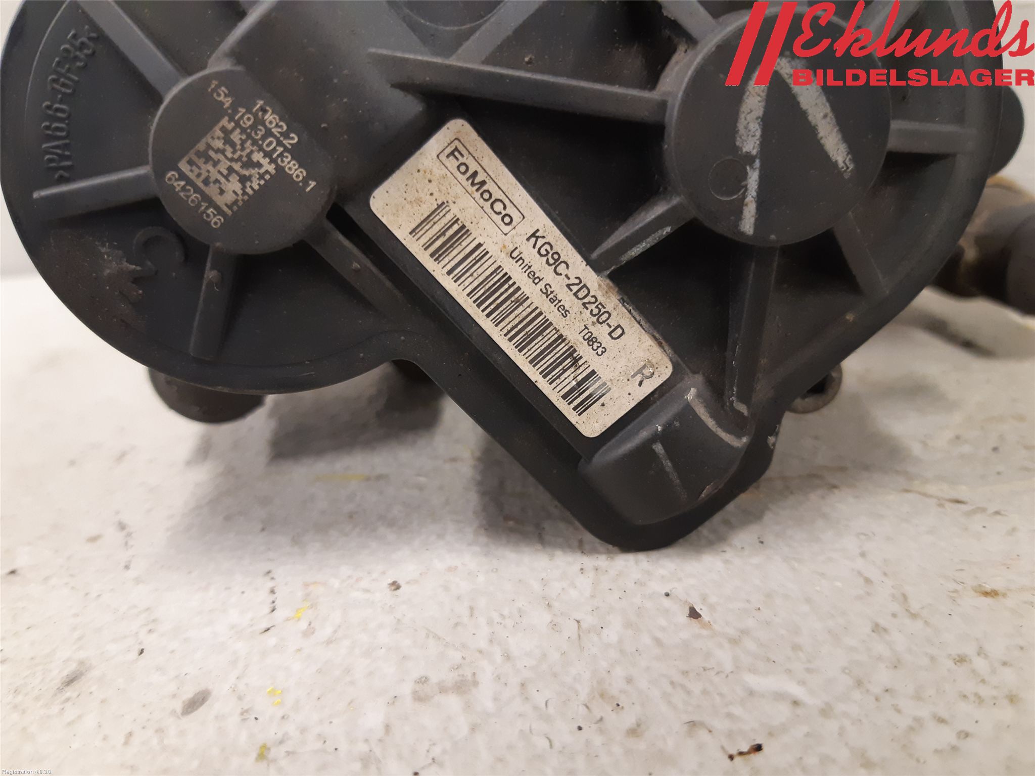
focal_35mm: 26
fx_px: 777
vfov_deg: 53.1
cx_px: 518
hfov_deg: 67.3
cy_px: 388
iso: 200
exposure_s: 1/30
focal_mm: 3.93
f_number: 1.7
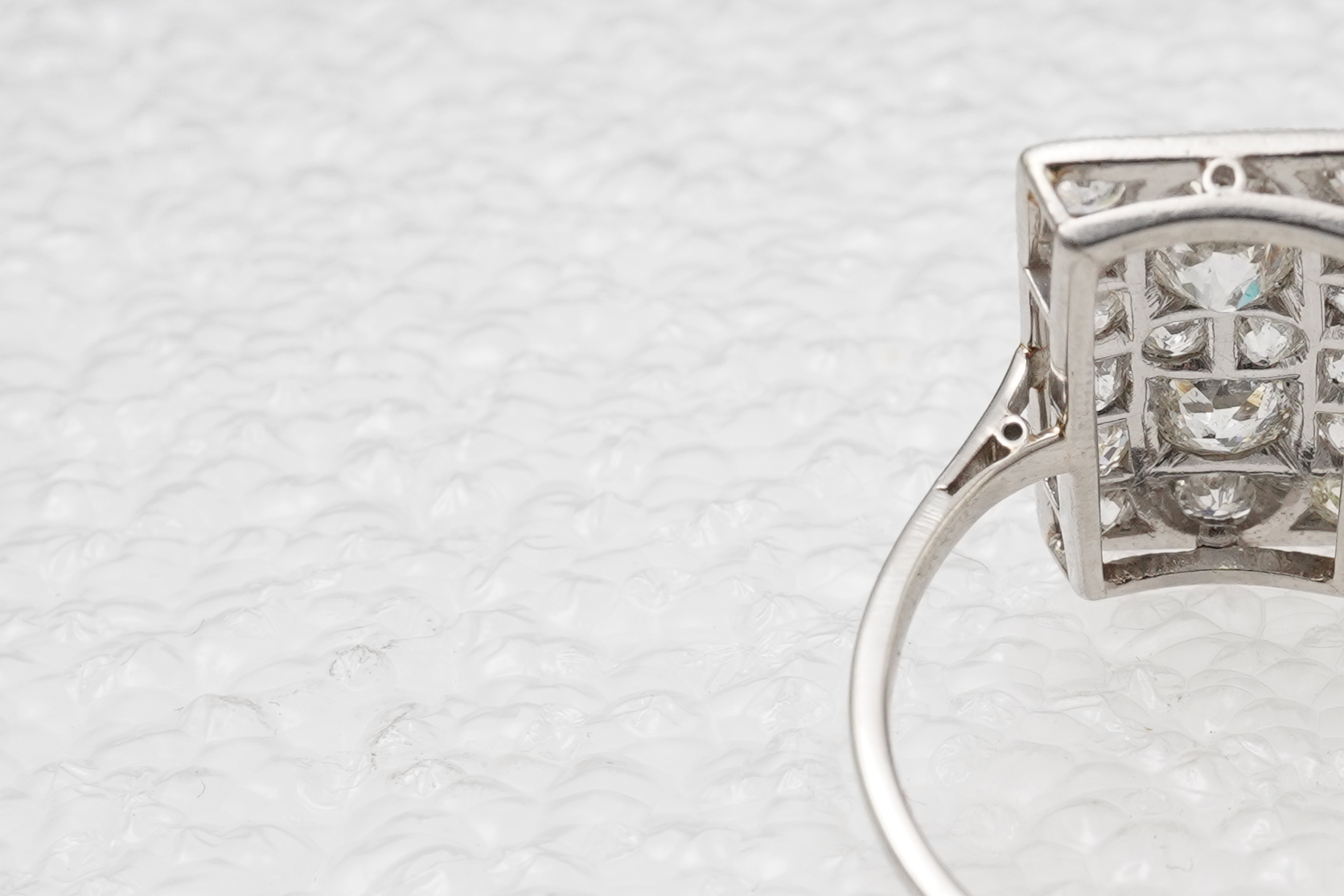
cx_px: 1209
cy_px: 537
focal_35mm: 106
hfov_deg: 18.9
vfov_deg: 12.9
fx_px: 3957
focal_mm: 30
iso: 500
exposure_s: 1/100
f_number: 22
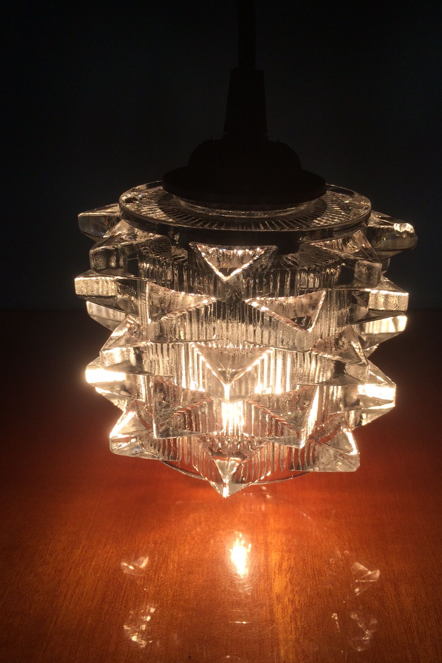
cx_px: 233
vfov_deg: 60.3
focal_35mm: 31
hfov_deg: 42.3
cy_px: 334
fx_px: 571
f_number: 2.2
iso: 32
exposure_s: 1/1001
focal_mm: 4.15
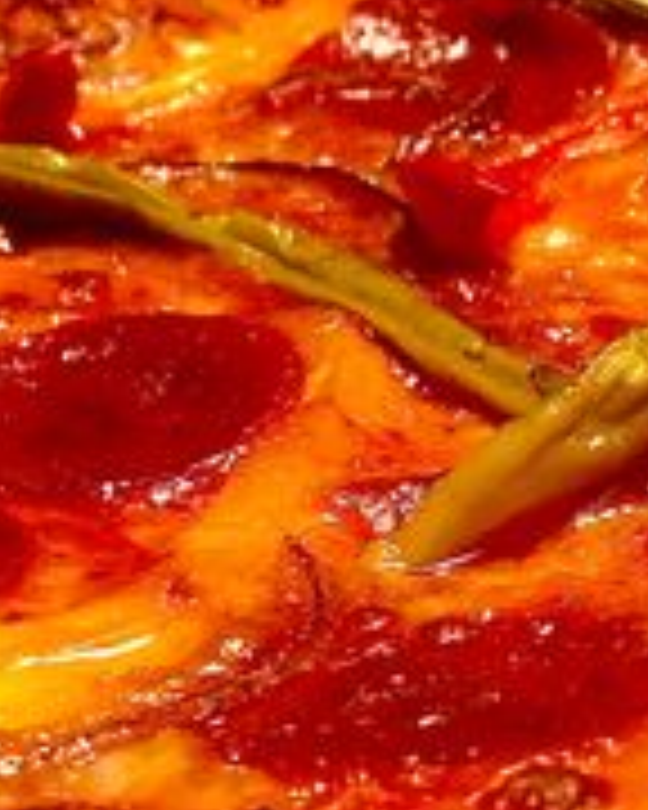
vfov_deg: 16.0
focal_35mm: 120
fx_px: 2877
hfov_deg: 12.8
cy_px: 508
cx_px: 238
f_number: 2.4
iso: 160
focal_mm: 6
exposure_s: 1/8
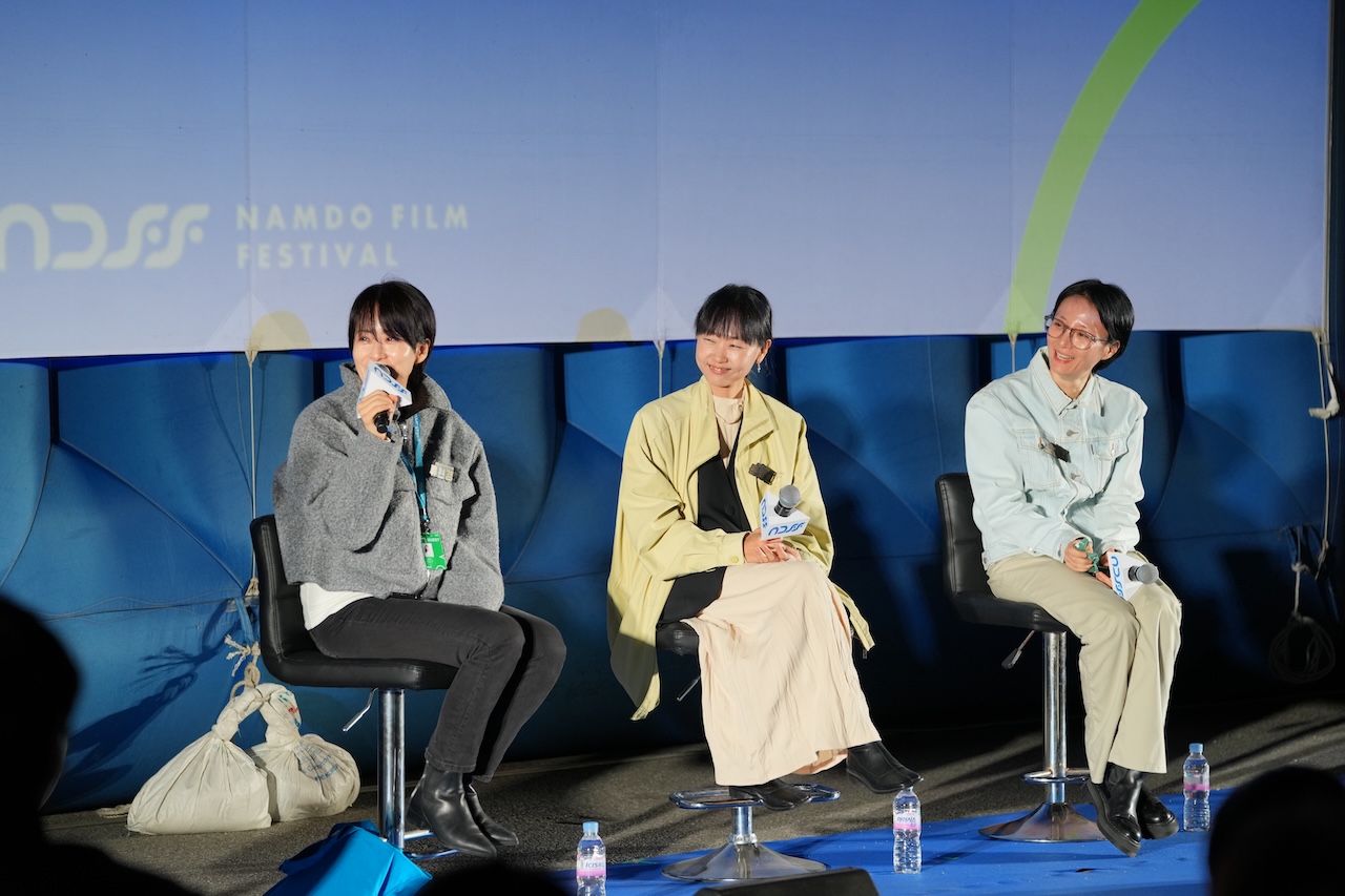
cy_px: 448
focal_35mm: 136
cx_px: 672
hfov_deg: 15.1
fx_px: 5080
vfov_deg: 10.1
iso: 800
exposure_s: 1/125
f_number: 4.5
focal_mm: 136
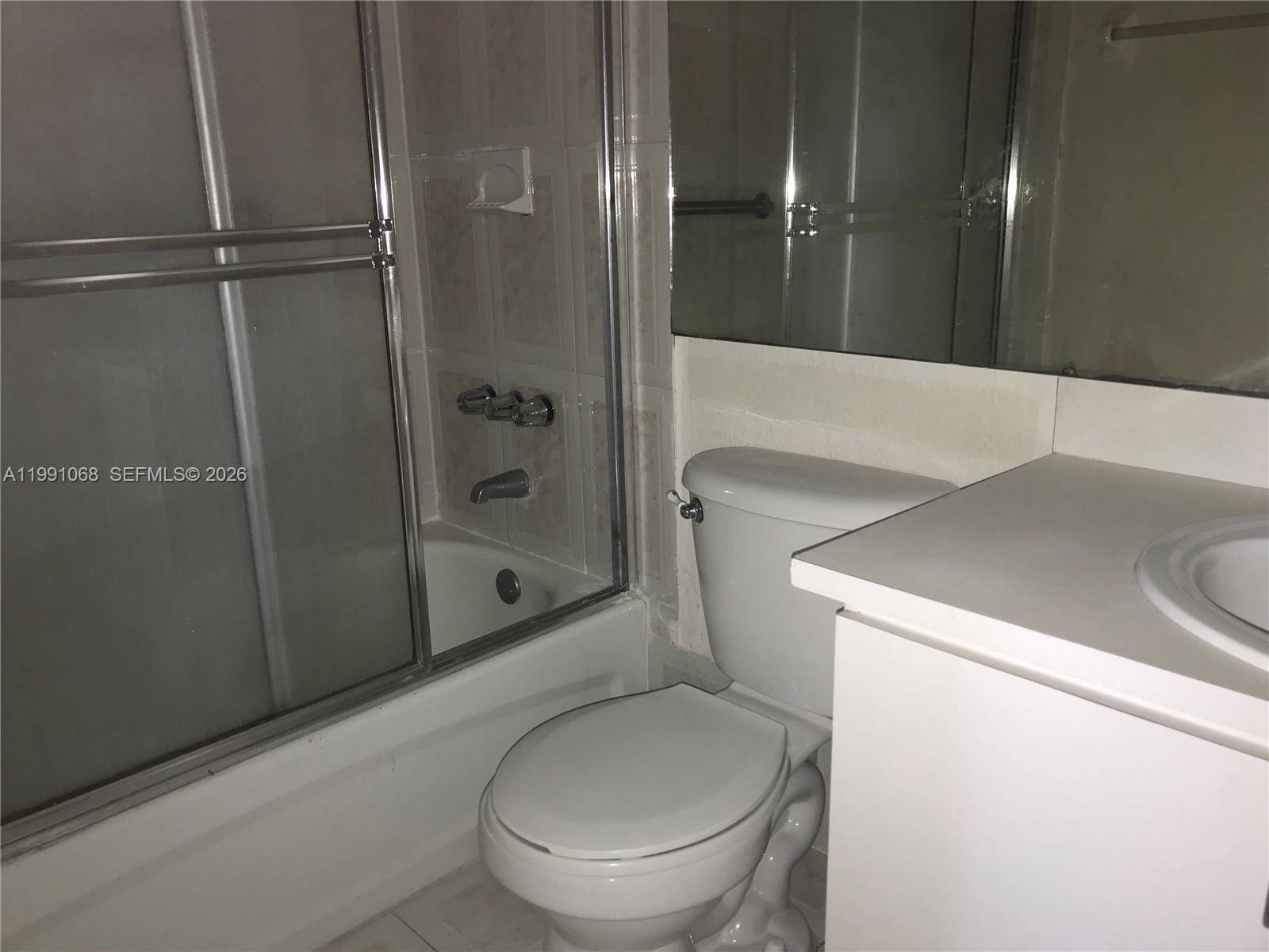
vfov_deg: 49.7
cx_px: 634
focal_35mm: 28
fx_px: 1026
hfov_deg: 63.4
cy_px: 476
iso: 20
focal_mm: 3.99
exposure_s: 1/16
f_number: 1.8
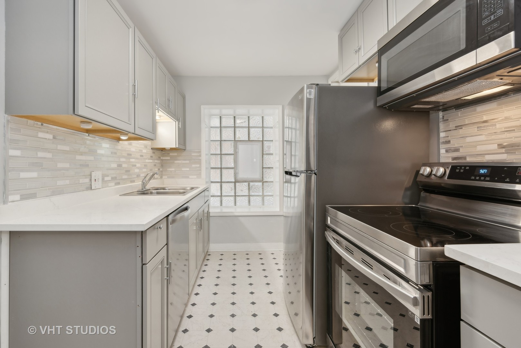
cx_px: 260
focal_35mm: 15
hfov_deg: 100.4
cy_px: 174
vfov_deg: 77.3
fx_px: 217
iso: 200
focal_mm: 15
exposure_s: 1/5
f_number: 11
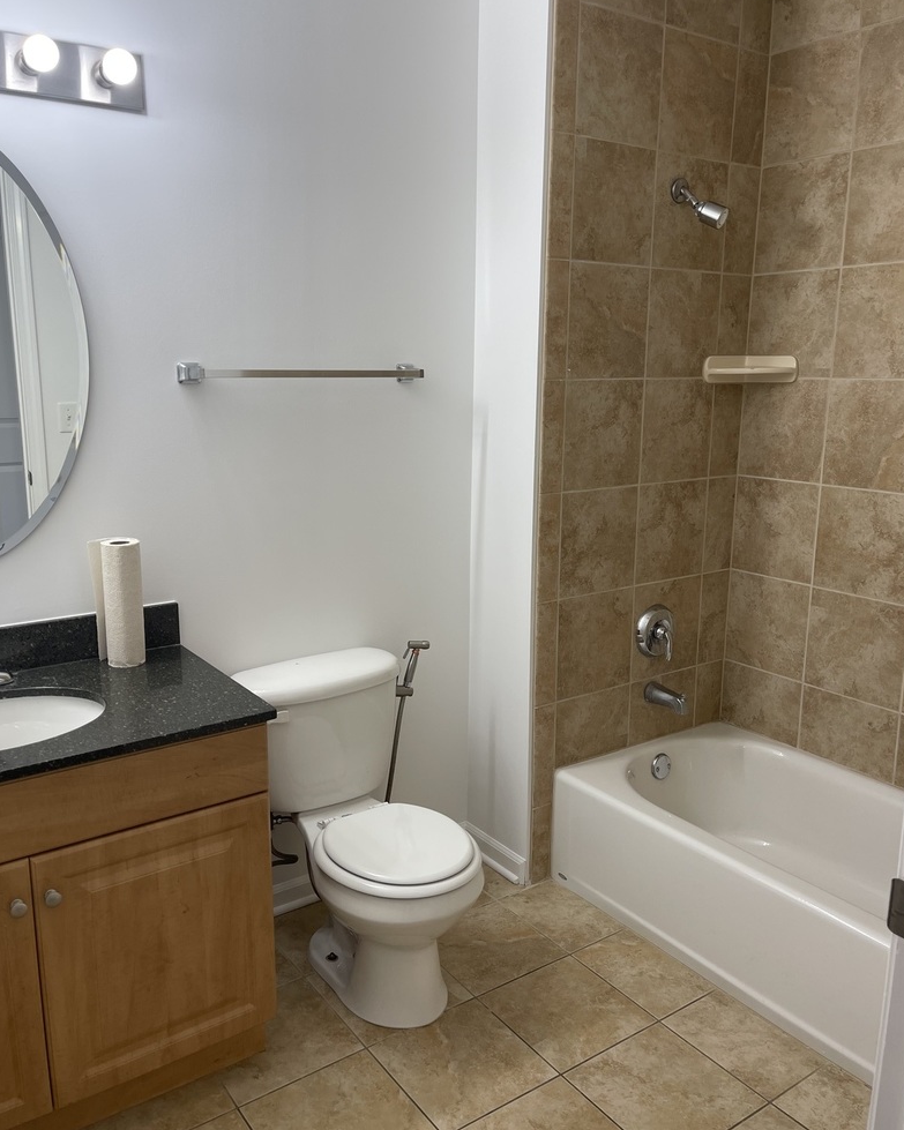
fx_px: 937
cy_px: 553
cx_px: 446
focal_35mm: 28
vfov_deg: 62.2
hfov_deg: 51.5
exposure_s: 1/120
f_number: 1.6
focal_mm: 5.1
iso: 64
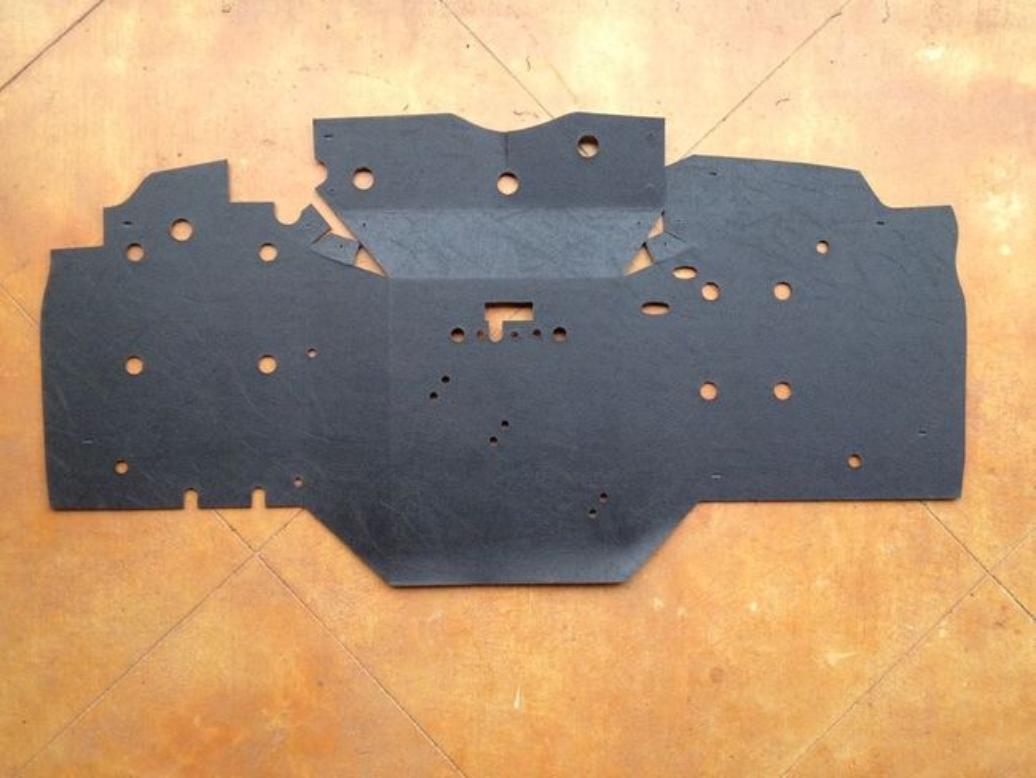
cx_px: 518
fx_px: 1048
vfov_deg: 40.7
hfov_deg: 52.6
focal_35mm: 35
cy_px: 389
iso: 64
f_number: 2.4
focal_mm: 4.28
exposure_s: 1/120
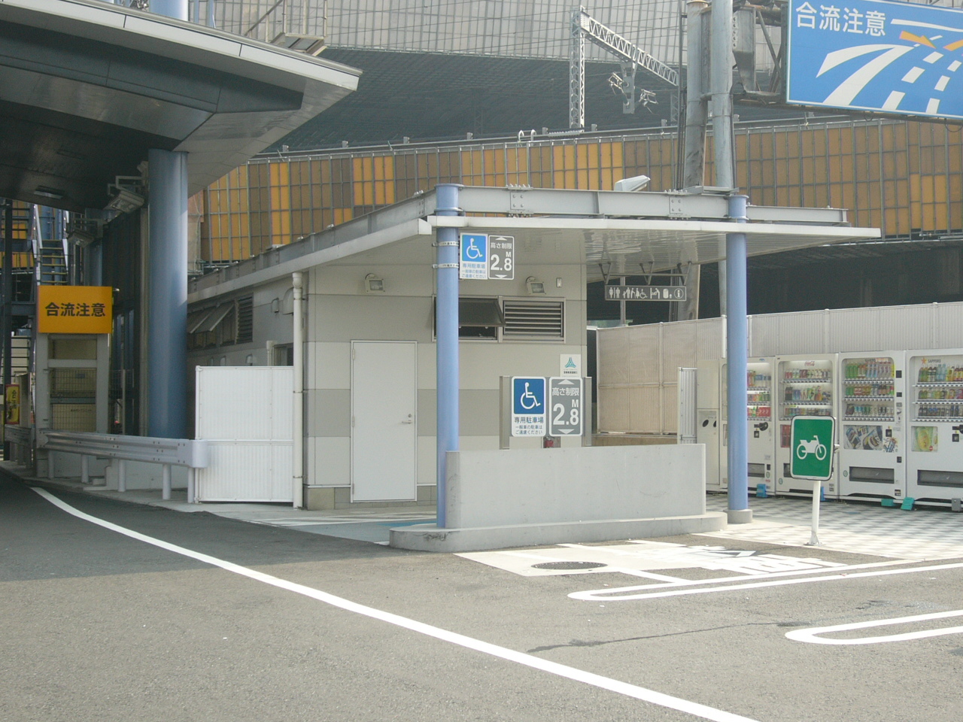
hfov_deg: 32.2
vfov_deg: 24.4
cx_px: 482
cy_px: 361
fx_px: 1669
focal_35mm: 60
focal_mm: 10
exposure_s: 1/200
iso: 50
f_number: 3.7
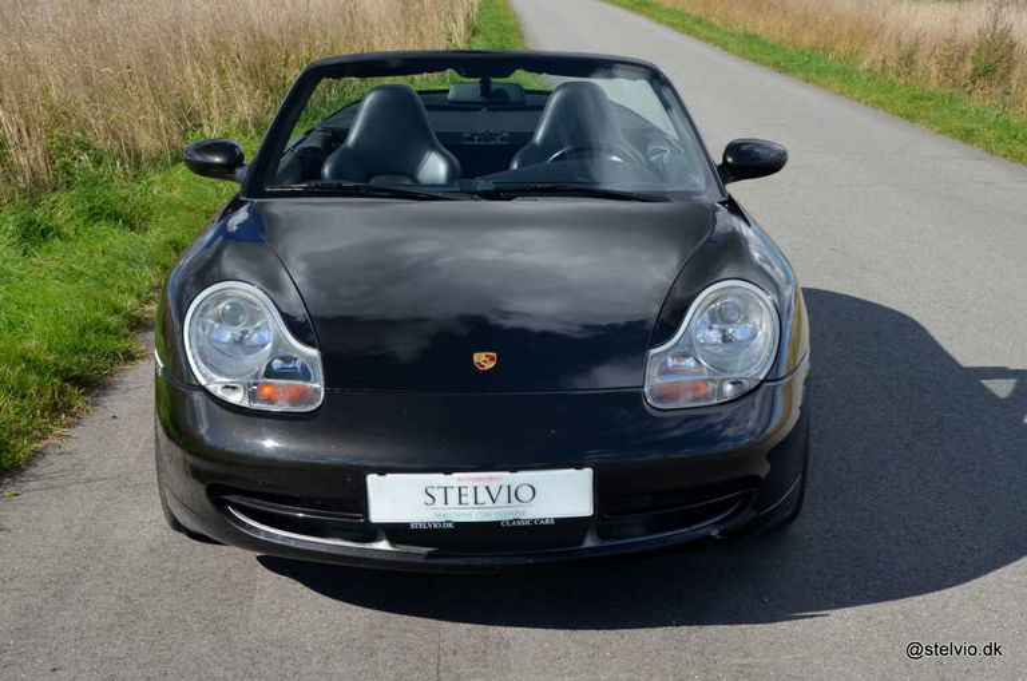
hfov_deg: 38.9
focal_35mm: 51
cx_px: 514
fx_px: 1452
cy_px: 340
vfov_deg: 26.4
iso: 200
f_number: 8
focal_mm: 34
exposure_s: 1/250
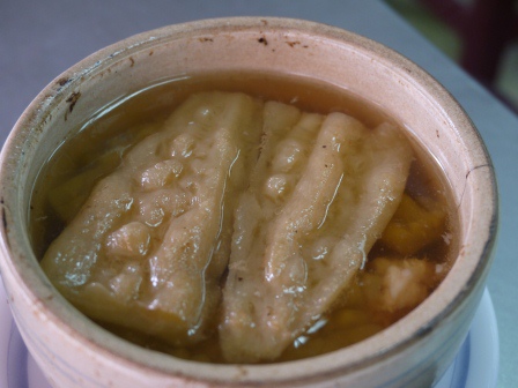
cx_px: 259
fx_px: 868
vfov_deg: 25.2
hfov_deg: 33.2
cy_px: 194
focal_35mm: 58
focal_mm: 29
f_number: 5.2
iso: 500
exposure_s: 1/60
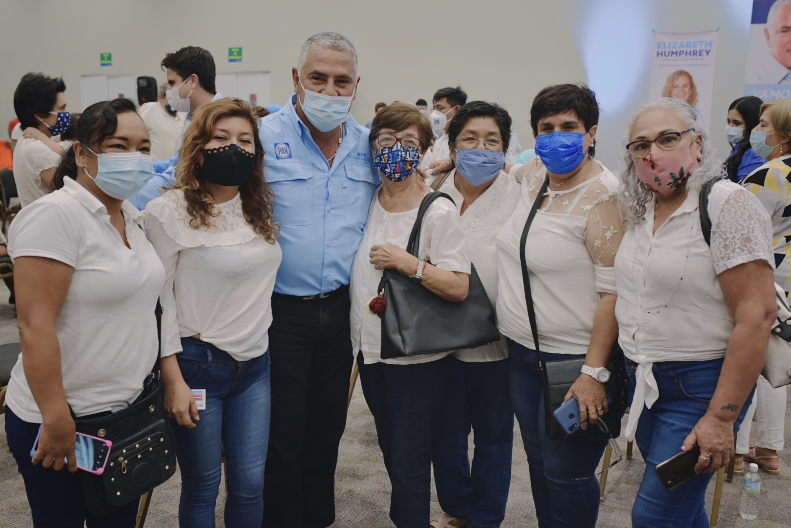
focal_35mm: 35
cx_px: 396
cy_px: 264
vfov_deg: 37.9
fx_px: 769
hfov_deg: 54.4
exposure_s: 1/125
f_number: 5
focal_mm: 35
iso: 800
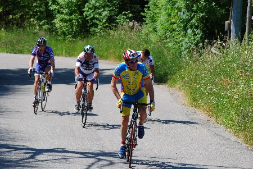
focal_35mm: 248
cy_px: 84
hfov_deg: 8.3
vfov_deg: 5.6
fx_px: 1741
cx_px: 126
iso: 100
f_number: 9
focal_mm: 165
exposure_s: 1/125
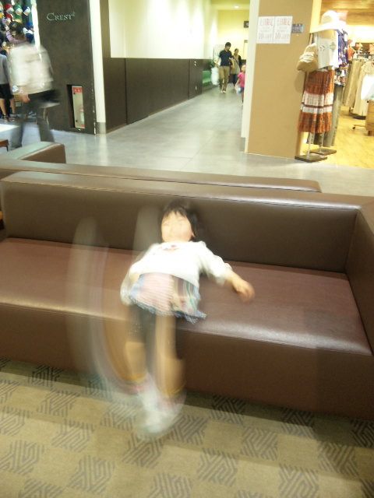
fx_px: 418
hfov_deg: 48.2
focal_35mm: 29
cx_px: 187
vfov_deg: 61.7
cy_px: 249
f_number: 2.8
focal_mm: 4.82
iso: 106
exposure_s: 1/4
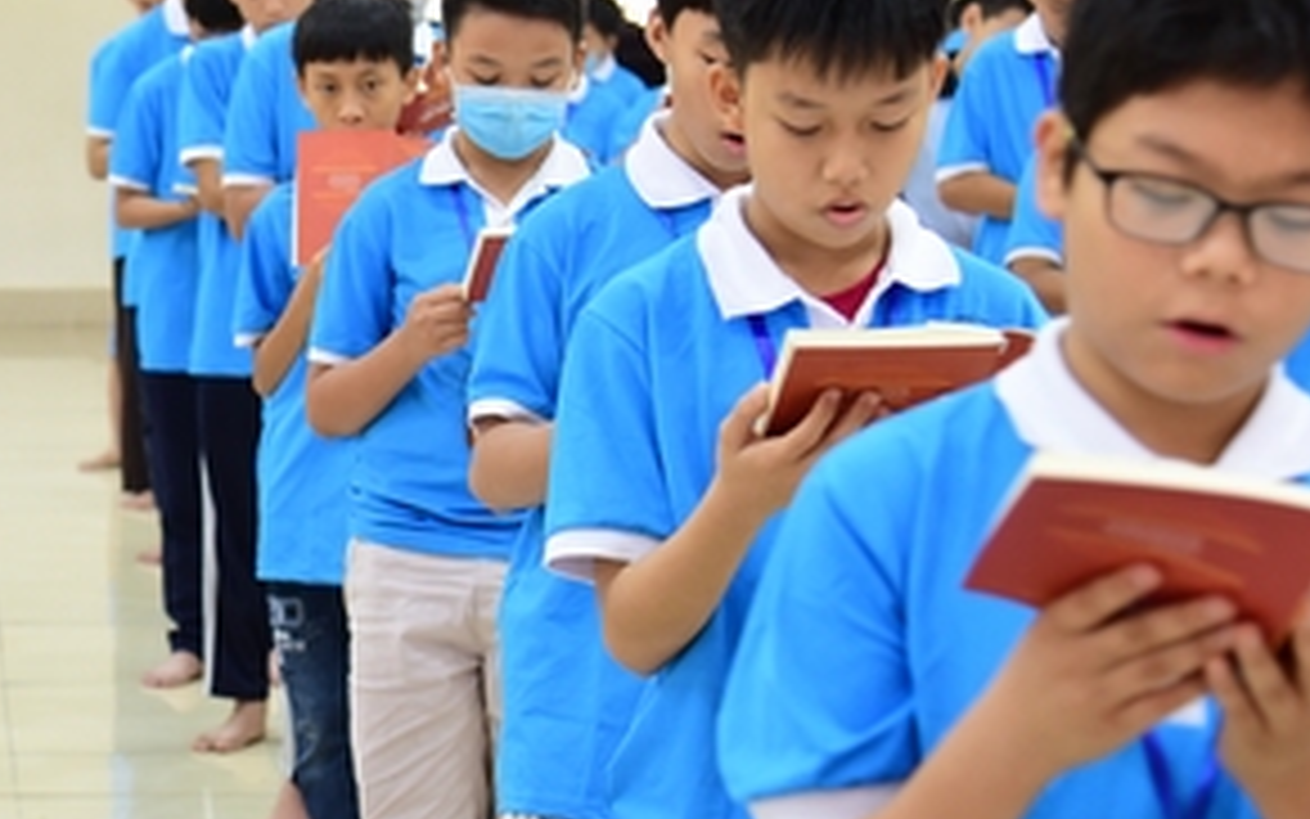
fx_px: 5035
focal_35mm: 141
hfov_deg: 14.6
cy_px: 288
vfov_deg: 9.3
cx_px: -14
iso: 1250
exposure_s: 1/25
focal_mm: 62
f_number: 4.5
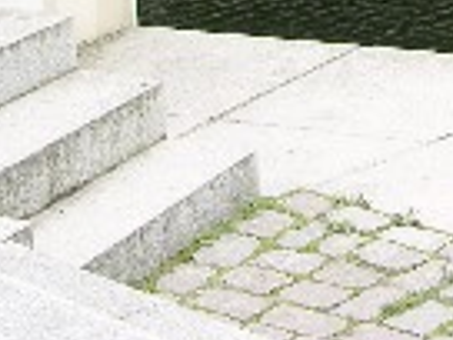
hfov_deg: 12.7
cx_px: 591
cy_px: -367
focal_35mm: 151
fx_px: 1976
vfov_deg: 9.2
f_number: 5.6
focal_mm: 8.9
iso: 50
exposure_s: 1/78
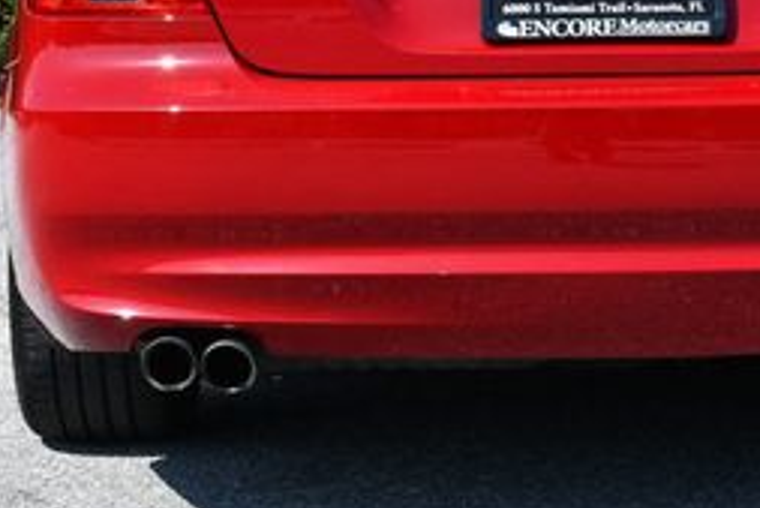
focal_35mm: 162
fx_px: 3422
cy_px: -39
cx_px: 523
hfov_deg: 12.7
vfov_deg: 8.4
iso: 100
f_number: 8
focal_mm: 32
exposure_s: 1/250
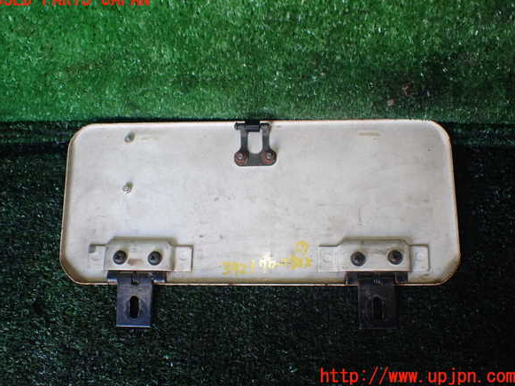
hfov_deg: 58.4
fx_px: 461
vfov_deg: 45.4
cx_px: 254
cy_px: 188
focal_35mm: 31
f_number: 2.3
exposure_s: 1/125
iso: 320
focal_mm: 5.4
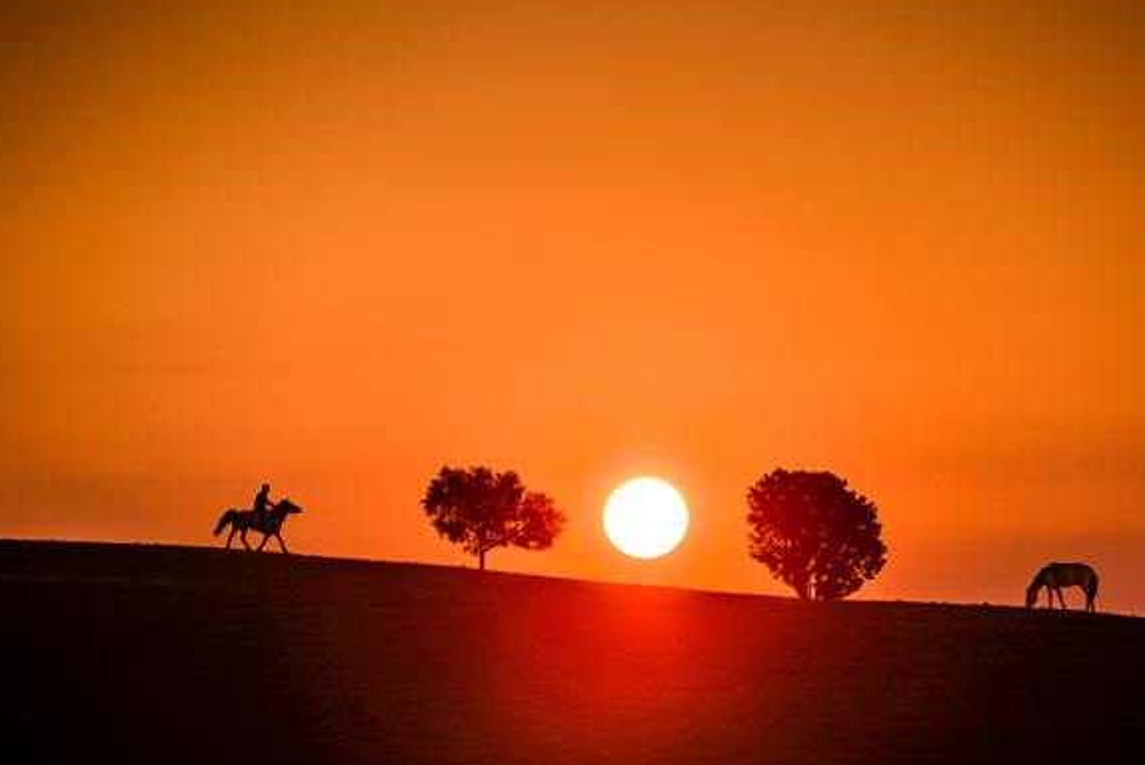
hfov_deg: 7.4
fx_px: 8880
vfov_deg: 4.9
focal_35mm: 279
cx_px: 673
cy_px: 415
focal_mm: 200
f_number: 9
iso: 200
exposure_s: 1/4000
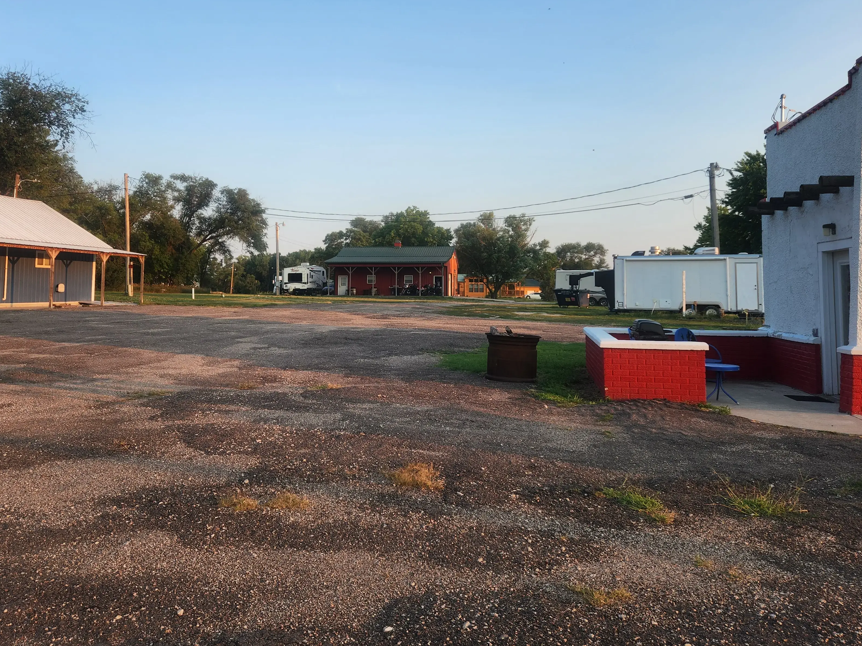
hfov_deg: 61.6
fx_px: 722
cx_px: 414
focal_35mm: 29
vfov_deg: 47.8
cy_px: 244
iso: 20
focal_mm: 5.4
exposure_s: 1/287
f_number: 1.8
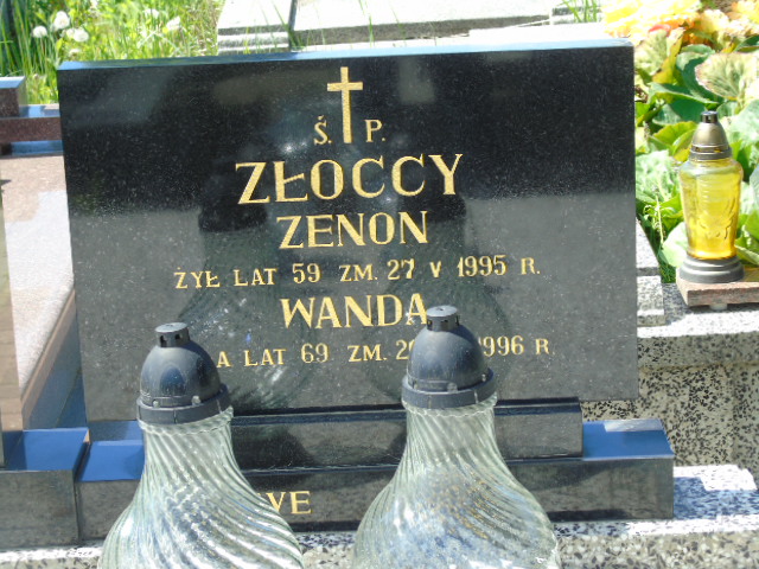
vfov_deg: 15.7
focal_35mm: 94
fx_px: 2061
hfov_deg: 20.9
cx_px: 380
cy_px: 284
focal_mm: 17
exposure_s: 1/160
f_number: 4.3
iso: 80
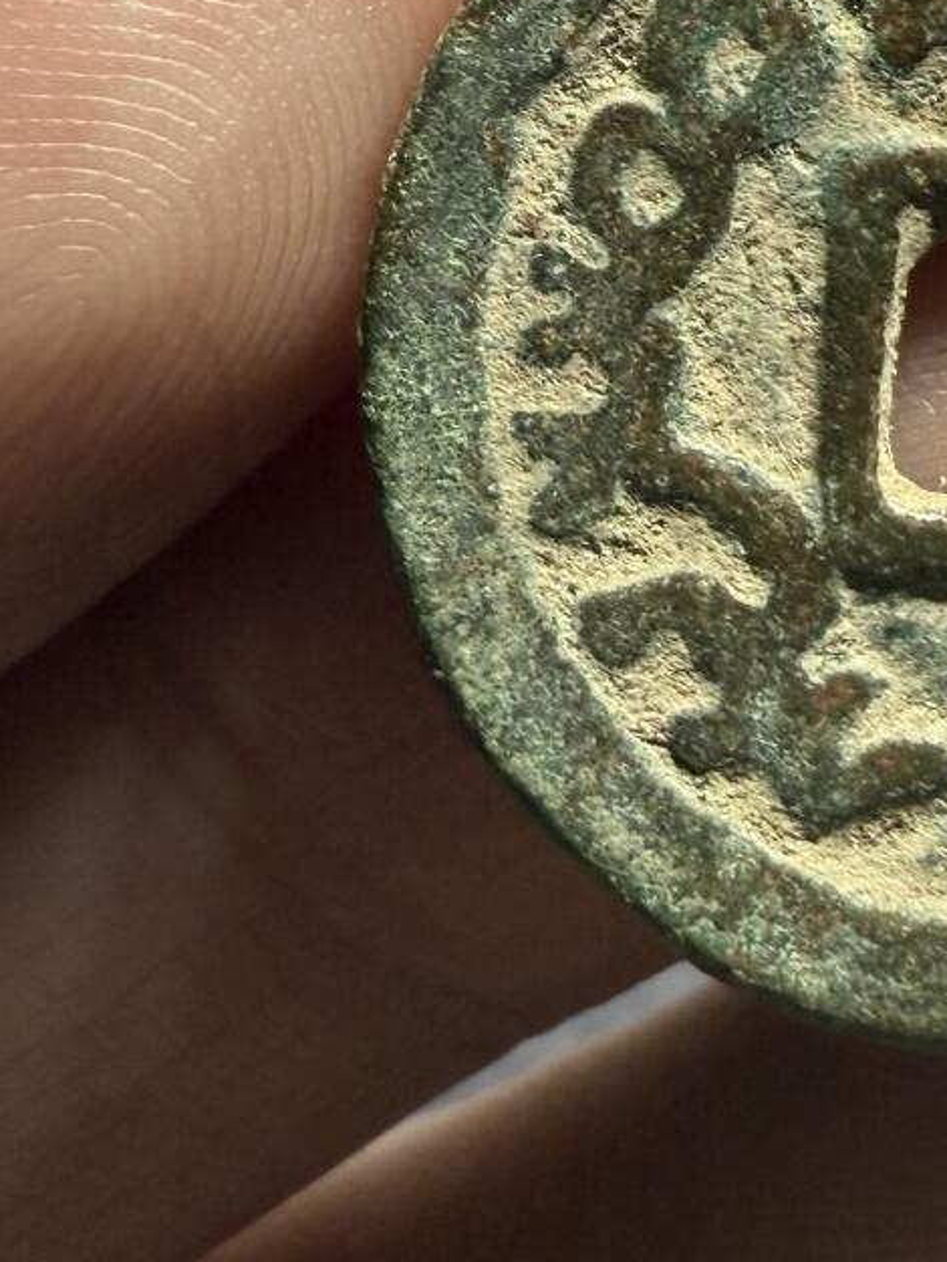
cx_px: 1003
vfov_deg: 27.7
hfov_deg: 20.5
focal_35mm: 69
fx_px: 2515
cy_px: 302
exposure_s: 1/99
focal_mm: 2.22
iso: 250
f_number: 2.2
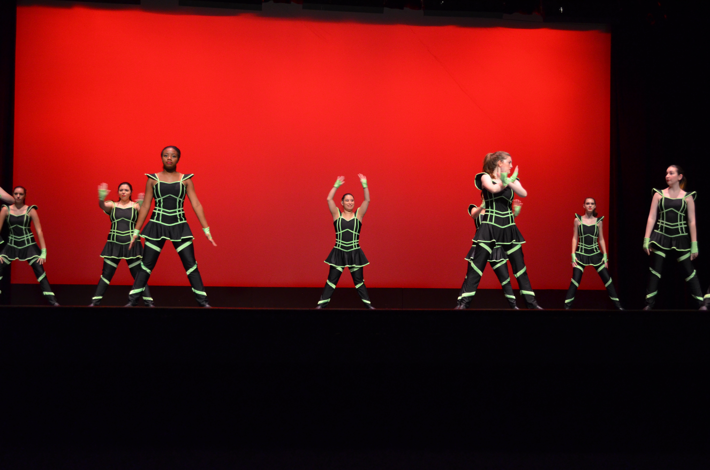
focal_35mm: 48
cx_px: 355
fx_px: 945
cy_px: 235
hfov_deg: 41.2
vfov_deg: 28.0
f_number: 4.8
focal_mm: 32
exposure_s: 1/100
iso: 1600
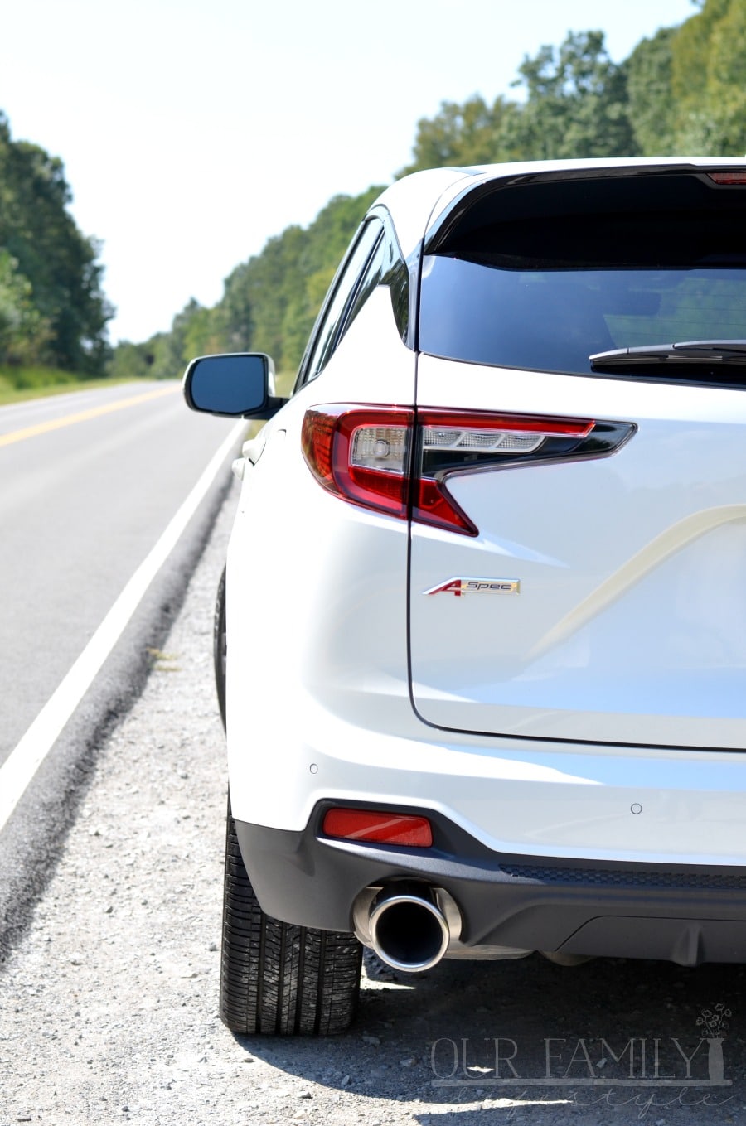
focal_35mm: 75
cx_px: 373
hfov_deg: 18.1
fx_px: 2342
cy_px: 563
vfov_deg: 27.0
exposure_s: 1/1600
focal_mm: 50
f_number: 4
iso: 360
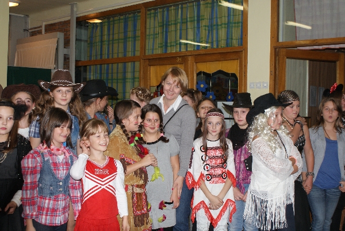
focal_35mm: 45
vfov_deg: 30.0
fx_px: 432
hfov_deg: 43.5
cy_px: 116
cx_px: 172
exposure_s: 1/60
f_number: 5
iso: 400
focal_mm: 30
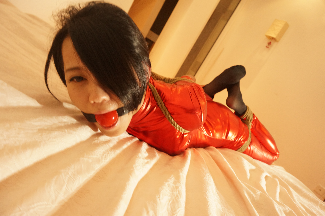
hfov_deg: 73.8
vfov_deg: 53.0
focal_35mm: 24
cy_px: 108
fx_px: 216
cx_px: 162
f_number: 5
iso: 1600
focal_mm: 16
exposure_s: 1/50
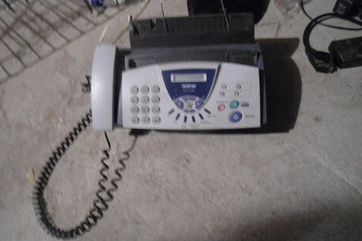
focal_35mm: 28
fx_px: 281
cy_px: 109
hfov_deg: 65.5
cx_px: 184
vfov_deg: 46.3
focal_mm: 4.7
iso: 400
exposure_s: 1/5
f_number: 2.8
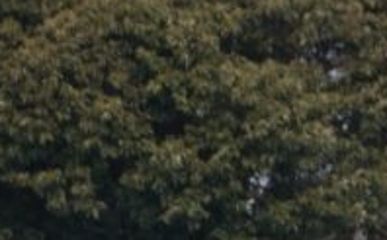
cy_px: 488
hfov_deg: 2.5
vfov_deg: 1.6
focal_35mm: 833
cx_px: 807
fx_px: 8767
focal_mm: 105
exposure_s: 1/320
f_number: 7.1
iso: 100
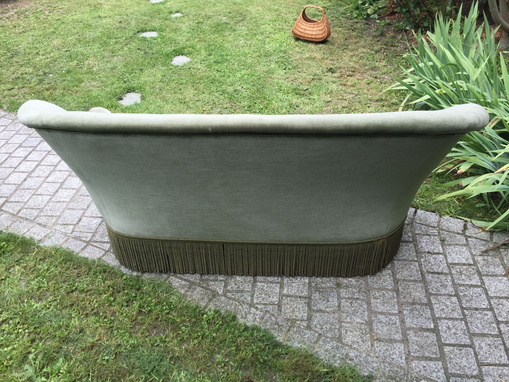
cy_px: 191
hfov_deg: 61.7
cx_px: 254
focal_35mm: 29
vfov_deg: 48.2
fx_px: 426
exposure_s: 1/638
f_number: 2.2
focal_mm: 4.15
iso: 32
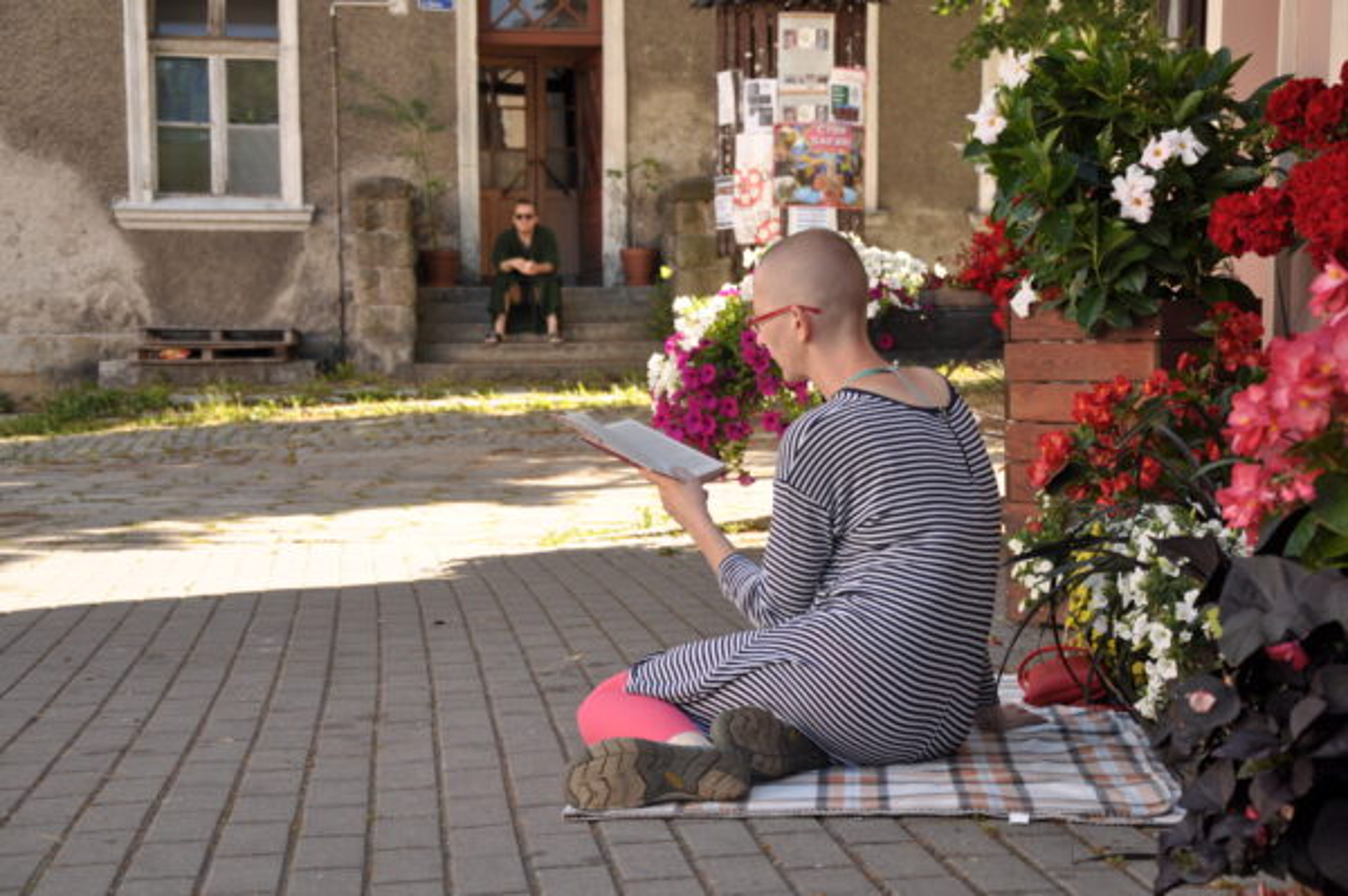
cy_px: 448
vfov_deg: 21.5
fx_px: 2357
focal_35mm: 63
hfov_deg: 31.9
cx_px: 674
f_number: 5.6
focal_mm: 42
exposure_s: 1/200
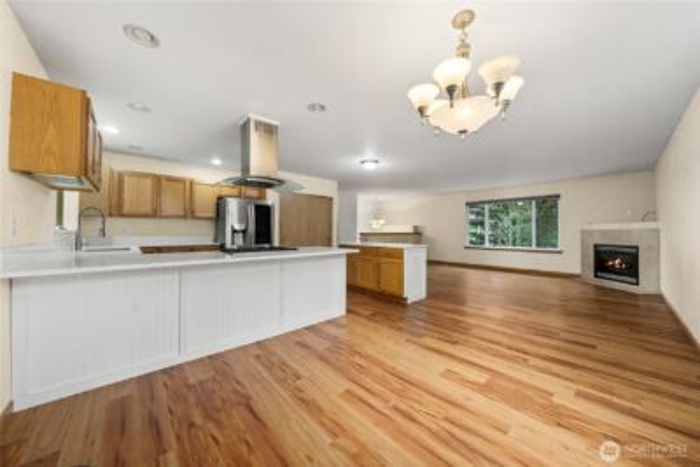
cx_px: 350
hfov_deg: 112.6
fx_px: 233
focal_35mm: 12
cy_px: 234
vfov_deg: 90.1
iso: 160
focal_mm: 12
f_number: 7.1
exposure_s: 1/60
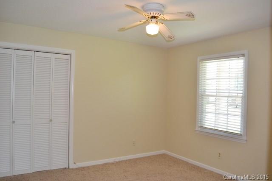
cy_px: 90
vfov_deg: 48.0
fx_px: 204
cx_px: 136
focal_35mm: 27
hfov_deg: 67.4
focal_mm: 18
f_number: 4
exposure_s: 1/100
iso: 400
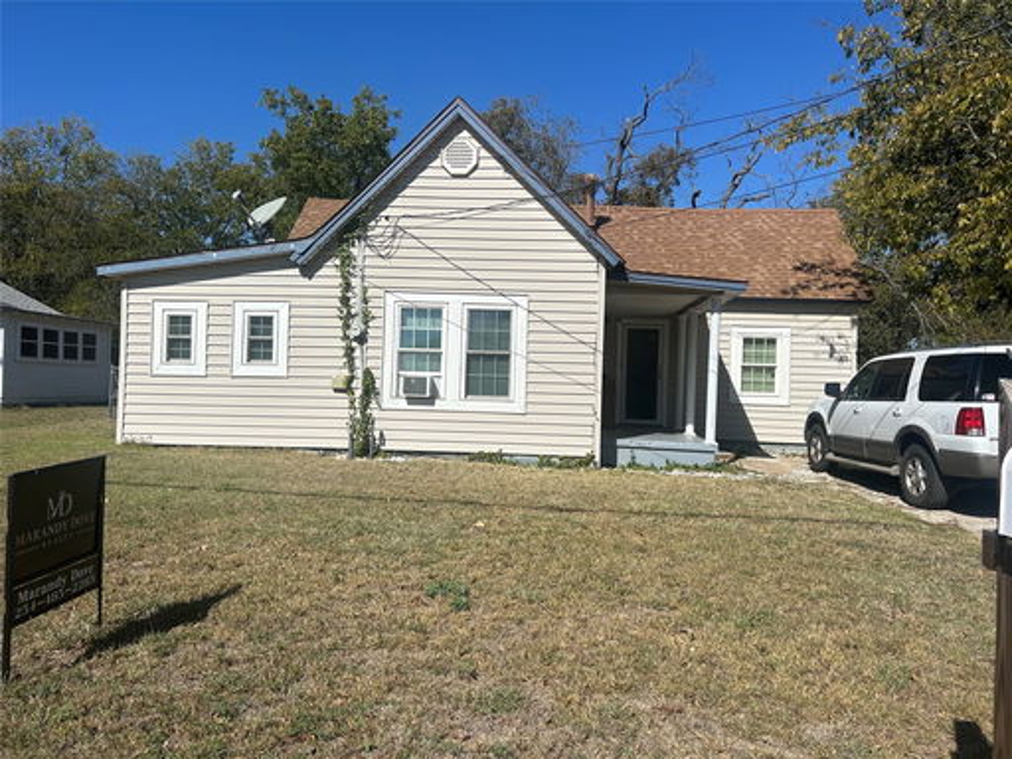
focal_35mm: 26
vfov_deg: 53.1
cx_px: 506
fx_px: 760
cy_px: 380
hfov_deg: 67.3
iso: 50
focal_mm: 5.7
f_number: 1.5
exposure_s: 1/8696
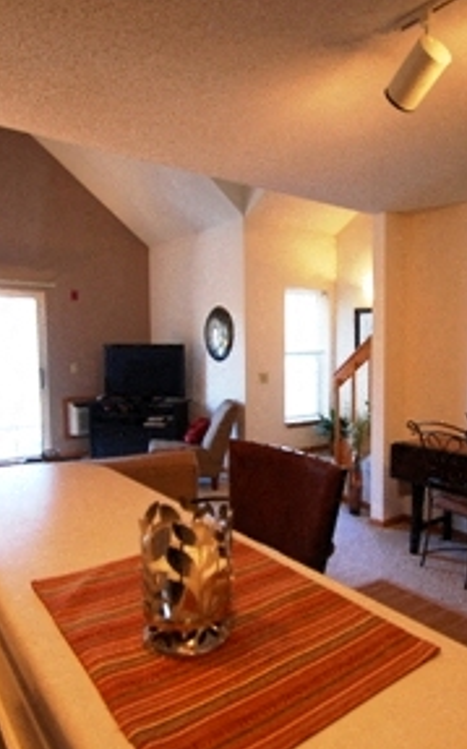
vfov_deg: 74.8
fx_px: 489
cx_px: 283
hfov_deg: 50.6
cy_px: 384
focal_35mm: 24
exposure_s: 1/40
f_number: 3.5
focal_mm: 10
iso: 400
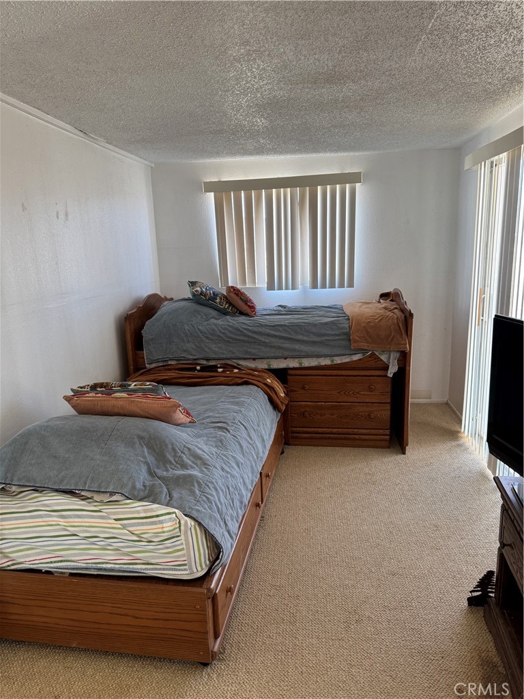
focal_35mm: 24
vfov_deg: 71.6
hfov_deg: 56.8
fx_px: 484
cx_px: 262
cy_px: 350
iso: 200
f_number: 1.78
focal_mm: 6.76
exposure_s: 1/120
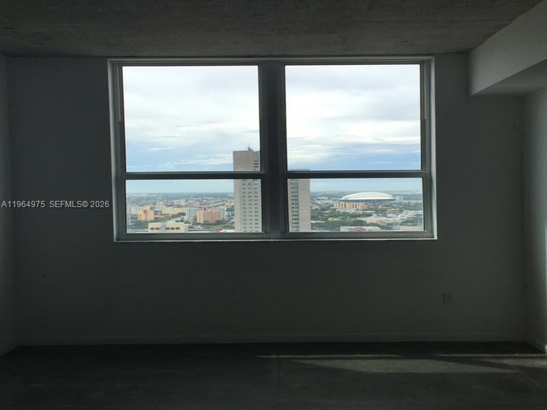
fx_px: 458
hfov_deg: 61.7
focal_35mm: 29
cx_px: 274
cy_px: 205
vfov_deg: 48.2
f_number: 2.2
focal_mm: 4.15
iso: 32
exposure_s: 1/1364
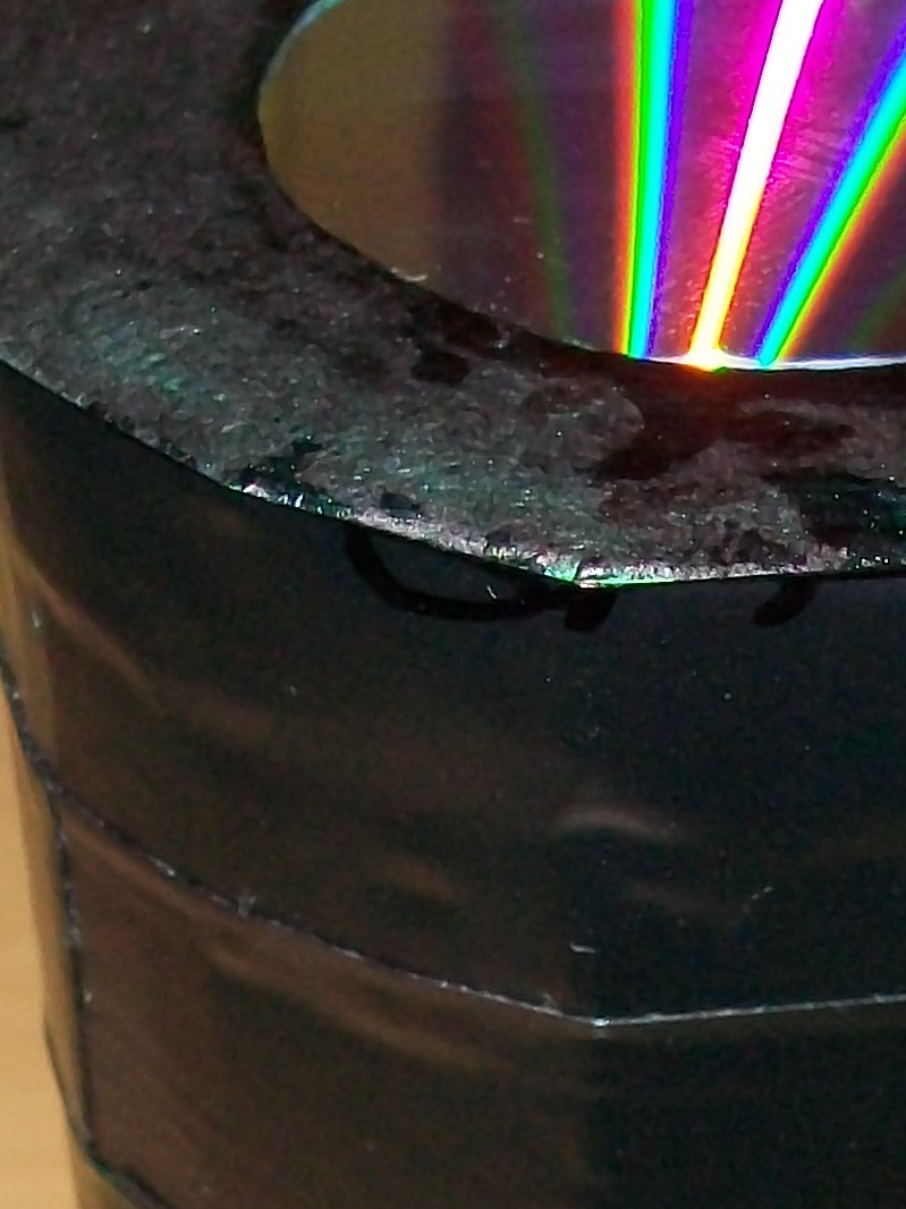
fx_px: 3840
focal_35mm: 110
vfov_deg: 17.8
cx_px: 768
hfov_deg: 13.4
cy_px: 918
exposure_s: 1/60
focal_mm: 5.7
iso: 160
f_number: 2.8
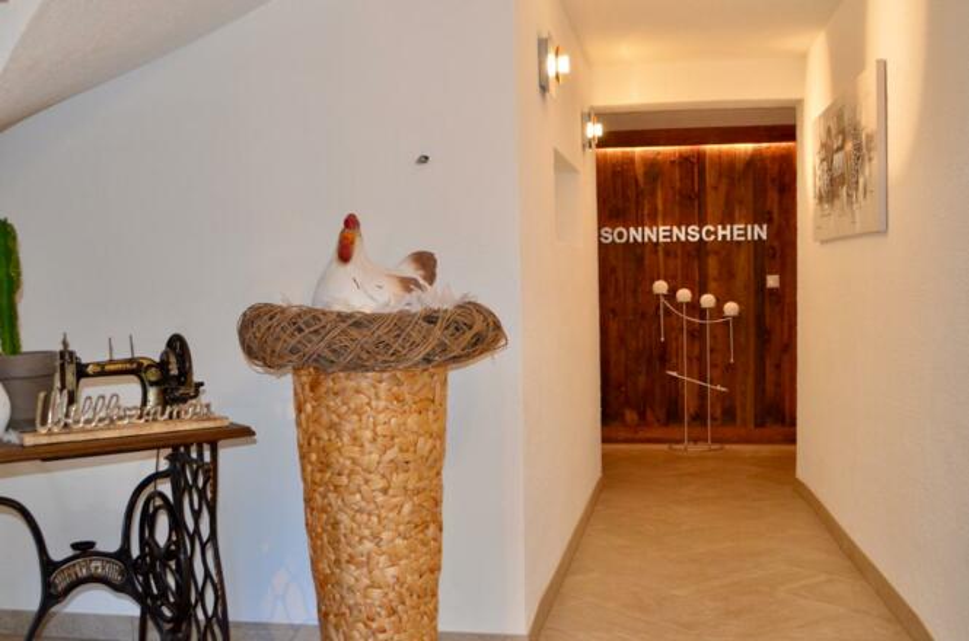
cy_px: 320
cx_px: 484
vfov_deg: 39.8
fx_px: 886
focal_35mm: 33
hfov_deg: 57.3
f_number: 3.8
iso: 800
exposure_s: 1/60
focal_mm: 22
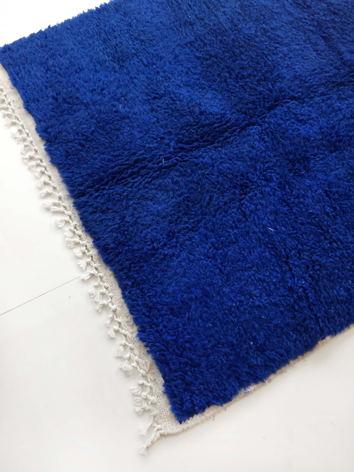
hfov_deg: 48.2
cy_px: 236
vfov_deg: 61.7
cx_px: 177
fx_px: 395
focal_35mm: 29
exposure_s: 1/33
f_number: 2.2
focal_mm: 4.15
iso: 200
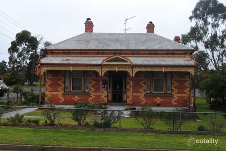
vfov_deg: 29.8
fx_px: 282
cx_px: 113
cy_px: 76
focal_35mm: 45
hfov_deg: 43.6
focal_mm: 30
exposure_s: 1/160
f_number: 6.3
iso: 100
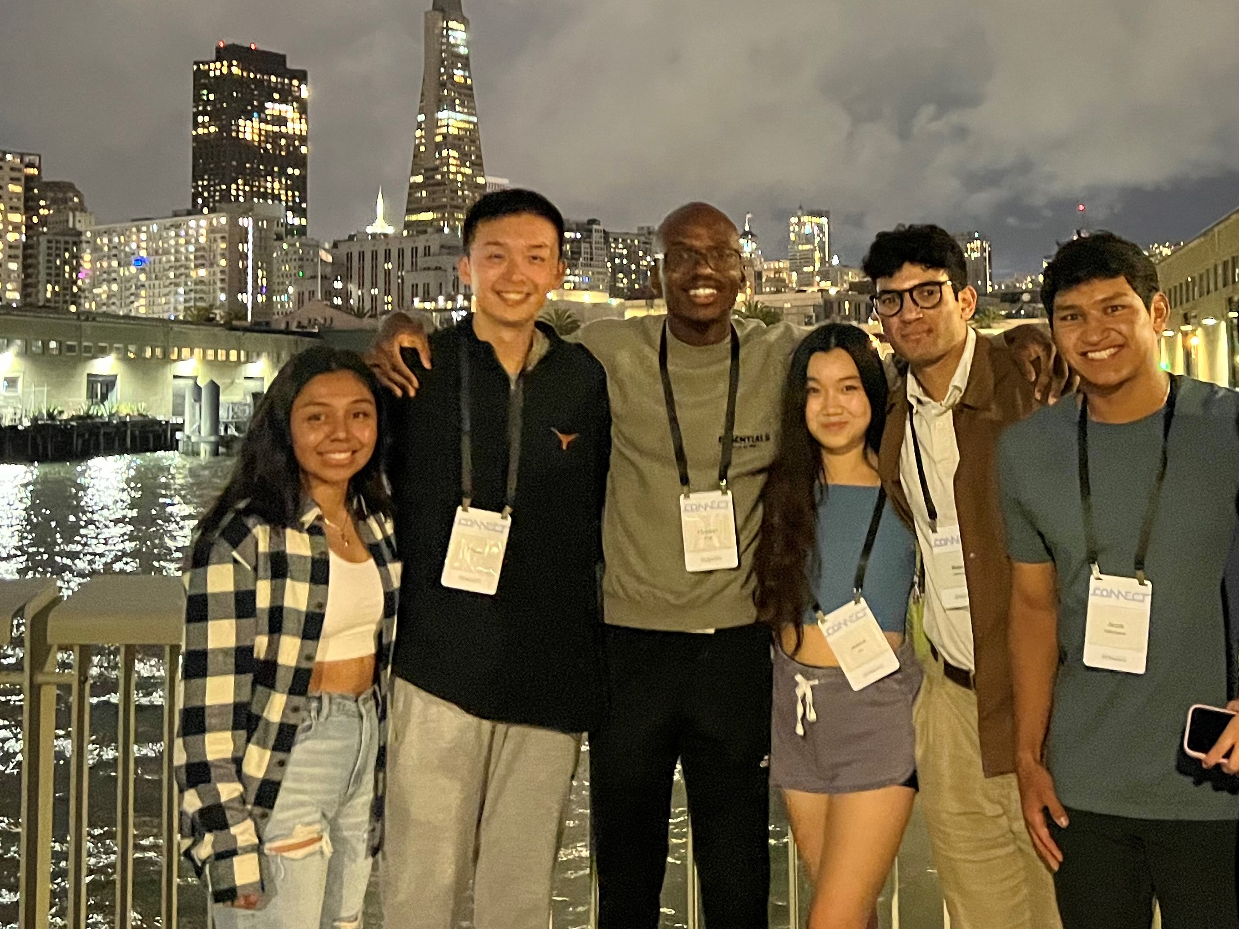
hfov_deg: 46.1
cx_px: 817
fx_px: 1432
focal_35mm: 40
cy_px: 361
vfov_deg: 35.8
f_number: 1.5
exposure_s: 1/15
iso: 2000
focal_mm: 5.7
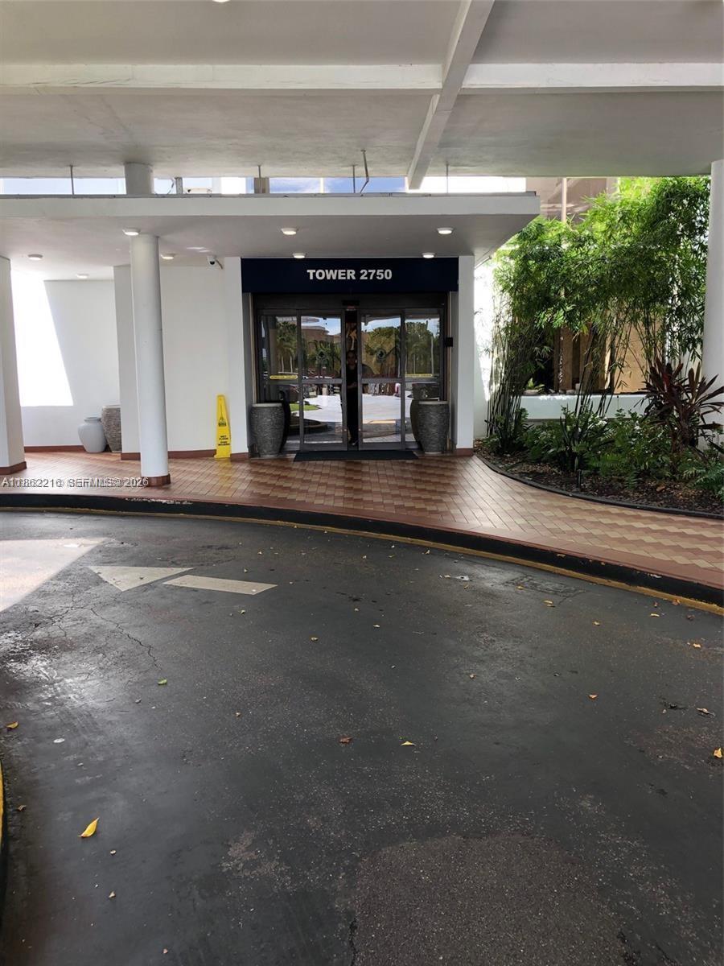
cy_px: 483
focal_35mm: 28
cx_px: 362
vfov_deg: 63.4
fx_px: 781
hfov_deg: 49.7
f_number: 1.8
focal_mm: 3.99
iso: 25
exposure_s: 1/120
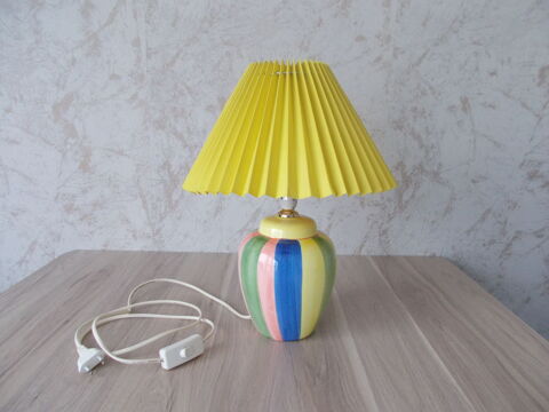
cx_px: 274
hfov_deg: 67.3
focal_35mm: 26
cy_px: 206
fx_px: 412
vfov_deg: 53.1
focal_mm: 4.6
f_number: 3.2
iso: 200
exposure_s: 1/8
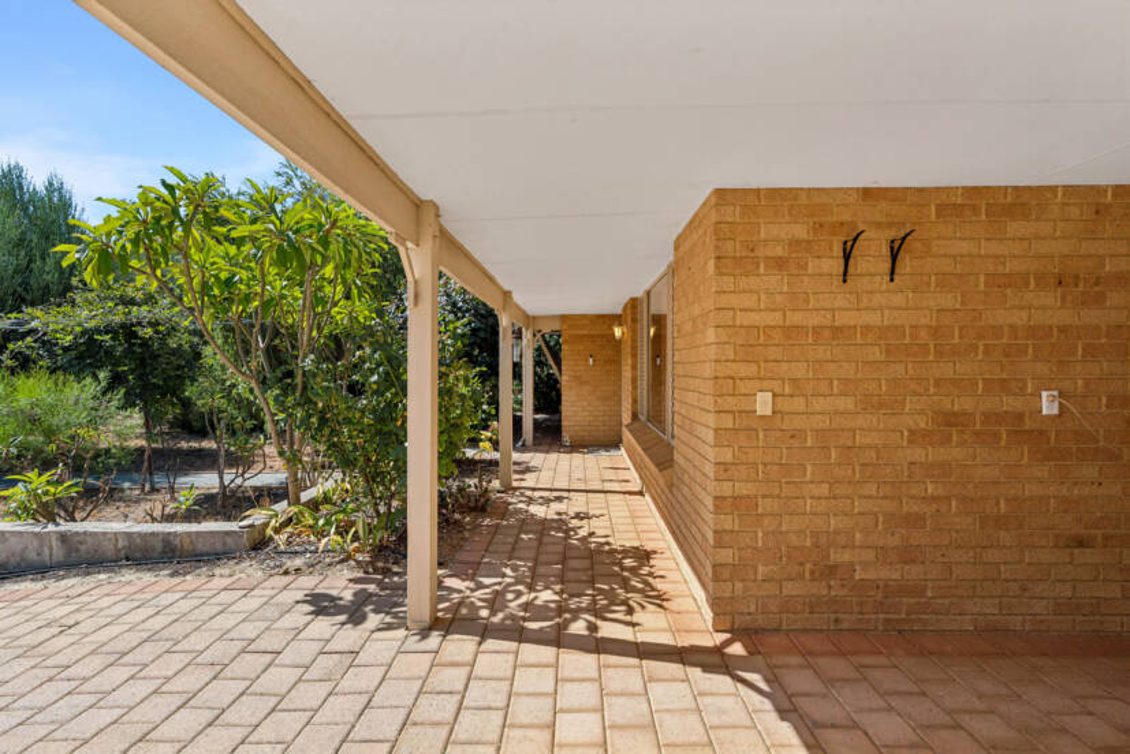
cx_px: 565
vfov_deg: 73.8
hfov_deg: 96.7
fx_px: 502
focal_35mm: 16
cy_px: 377
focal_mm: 16
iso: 1000
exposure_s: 1/2000
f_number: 8
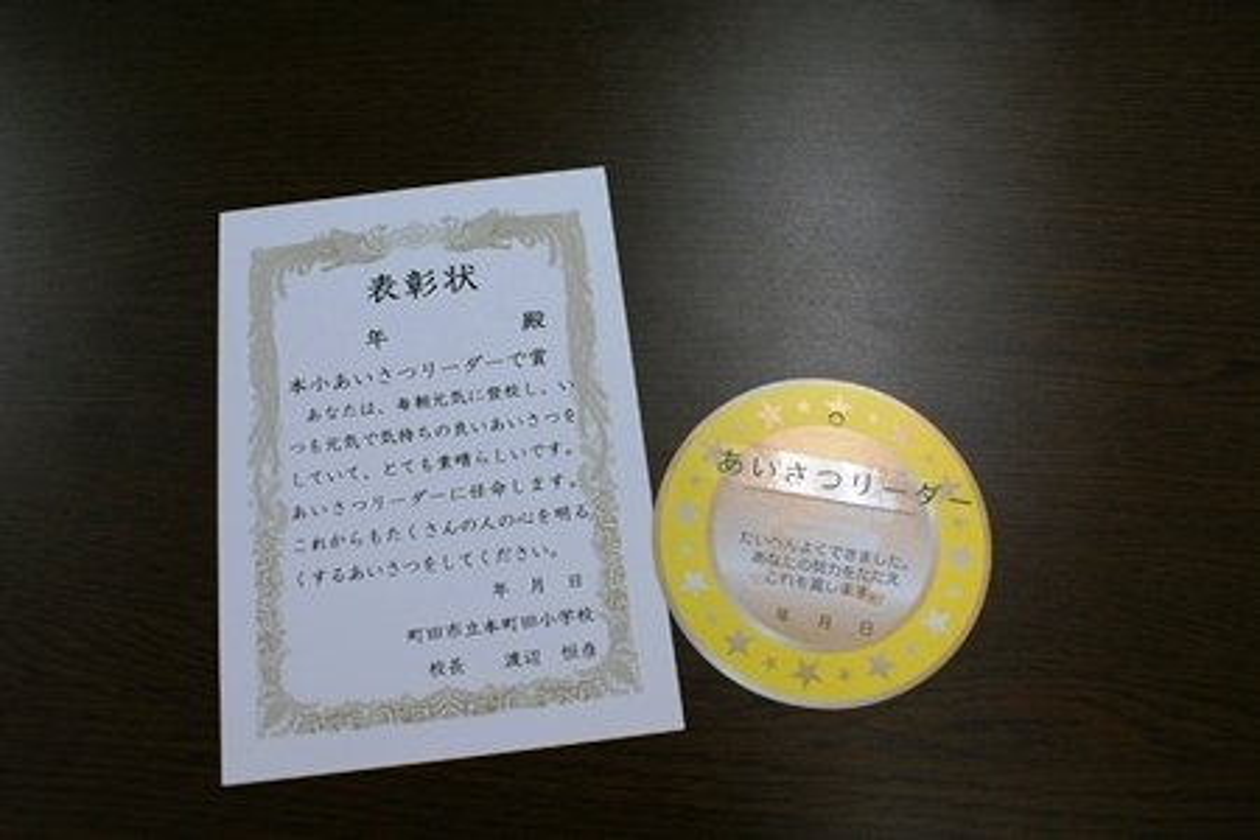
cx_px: 630
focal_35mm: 33
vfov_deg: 40.0
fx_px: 1155
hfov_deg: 57.2
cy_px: 420
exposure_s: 1/40
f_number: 4.5
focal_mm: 22
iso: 100
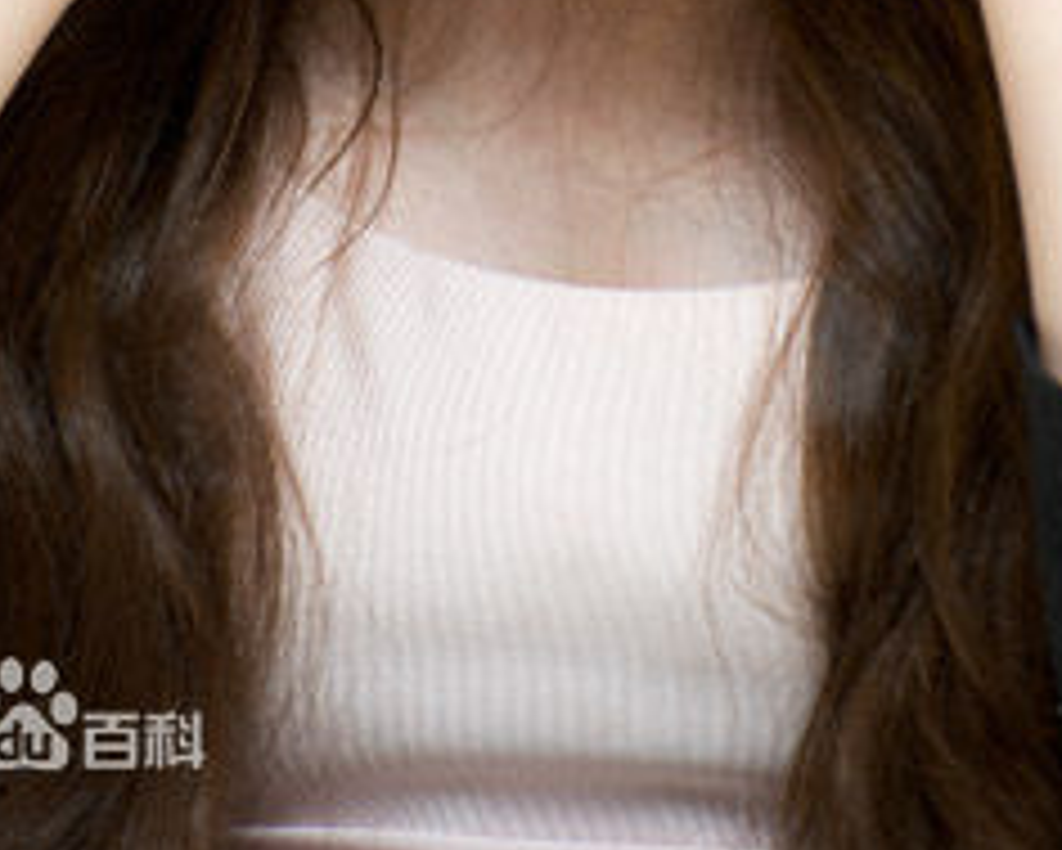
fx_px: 9370
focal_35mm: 298
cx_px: 655
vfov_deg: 5.2
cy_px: -441
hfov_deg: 6.5
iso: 400
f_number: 6.3
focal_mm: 125
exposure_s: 1/60
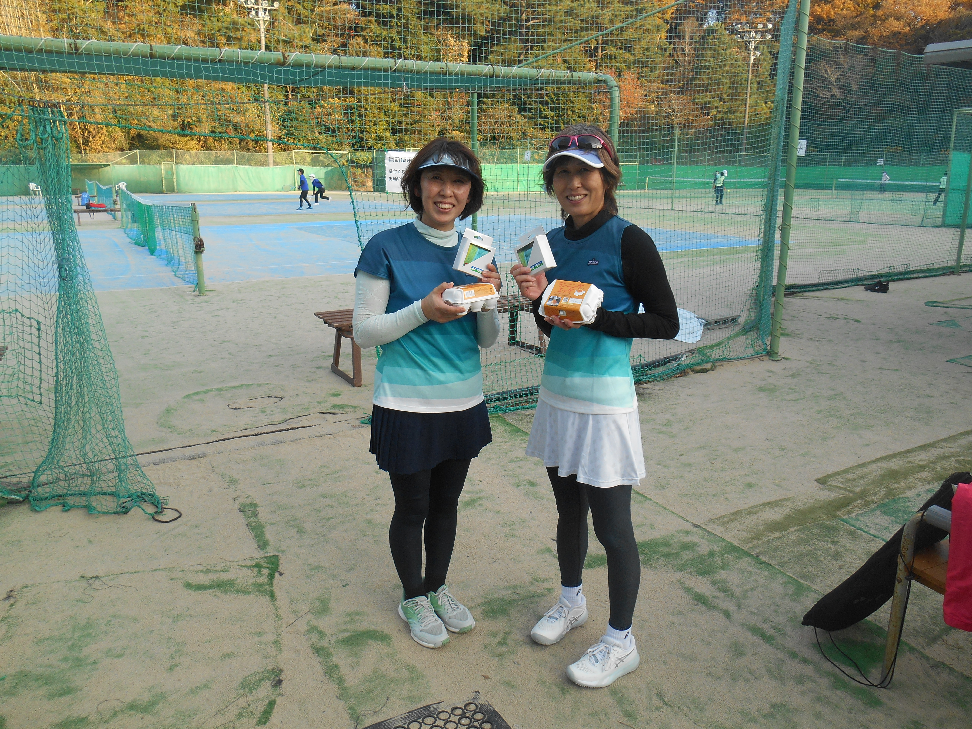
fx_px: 730
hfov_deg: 67.3
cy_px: 364
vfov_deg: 53.1
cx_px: 486
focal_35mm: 26
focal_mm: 4.7
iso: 80
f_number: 3.4
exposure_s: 1/125
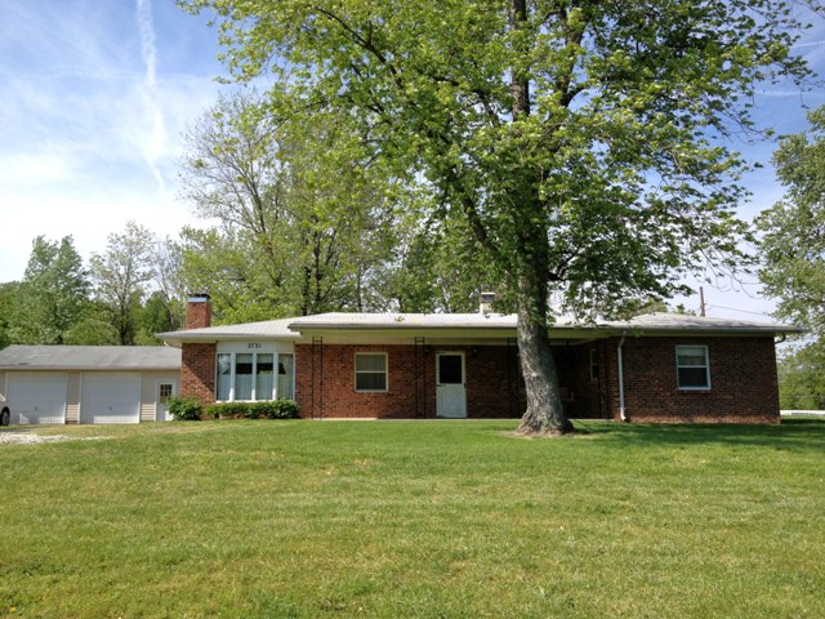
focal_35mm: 35
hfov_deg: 52.6
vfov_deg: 40.7
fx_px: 834
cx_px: 412
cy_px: 310
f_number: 2.4
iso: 50
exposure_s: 1/1381
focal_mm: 4.28
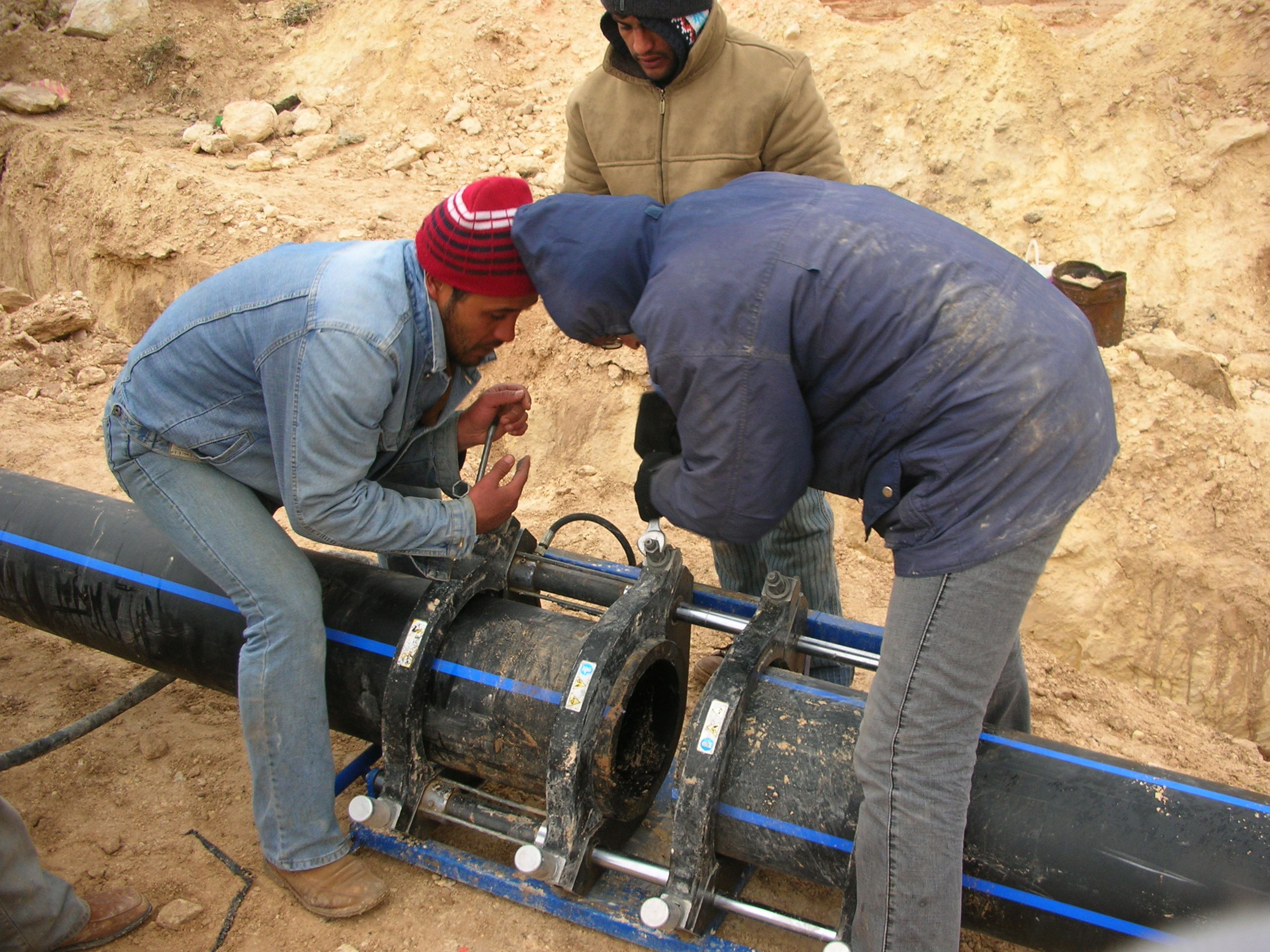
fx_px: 1284
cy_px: 476
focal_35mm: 35
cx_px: 635
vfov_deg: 40.7
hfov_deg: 52.6
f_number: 3
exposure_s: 1/35.2
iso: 50
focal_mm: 5.8
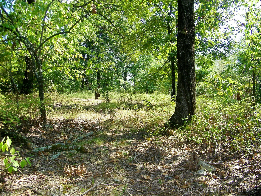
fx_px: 211
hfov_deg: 63.4
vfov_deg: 49.7
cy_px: 98
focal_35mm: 28
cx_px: 130
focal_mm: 5
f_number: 3.5
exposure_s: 1/200
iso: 80
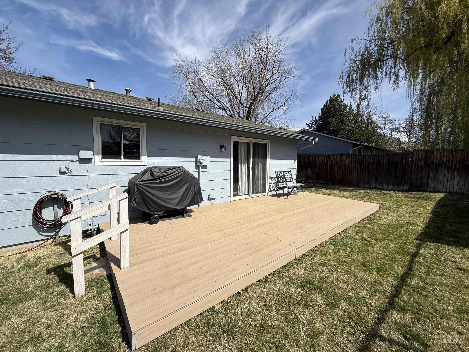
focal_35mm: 14
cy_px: 176
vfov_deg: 85.7
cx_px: 234
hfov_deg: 102.1
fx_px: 190
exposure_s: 1/2841
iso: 50
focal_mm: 2.22
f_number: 2.2
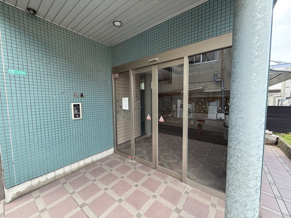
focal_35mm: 14
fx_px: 118
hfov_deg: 102.1
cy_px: 109
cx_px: 146
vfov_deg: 85.7
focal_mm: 2.22
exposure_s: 1/99
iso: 80
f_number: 2.2
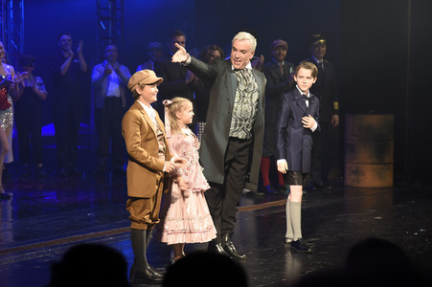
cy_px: 144
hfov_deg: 17.1
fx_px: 1439
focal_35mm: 120
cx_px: 216
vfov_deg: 11.4
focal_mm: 120
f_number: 6.3
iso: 1250
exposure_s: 1/60
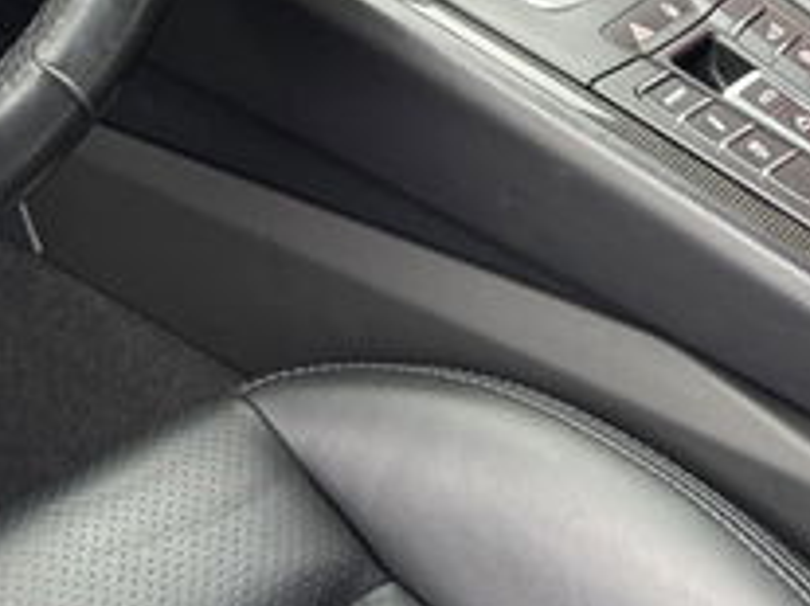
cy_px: -164
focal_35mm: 89
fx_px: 2081
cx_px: 340
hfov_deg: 22.0
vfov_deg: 15.8
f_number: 1.78
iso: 200
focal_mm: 6.76
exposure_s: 1/121
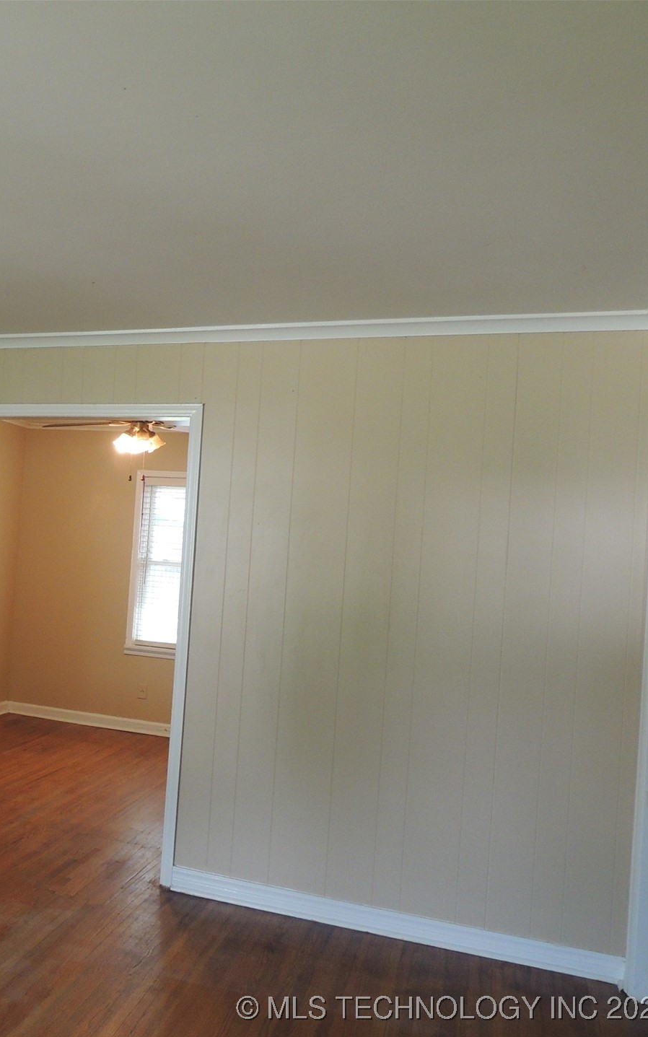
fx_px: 961
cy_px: 519
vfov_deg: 56.7
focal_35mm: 34
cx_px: -13
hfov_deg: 33.8
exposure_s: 1/30
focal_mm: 4.3
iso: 280
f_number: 3
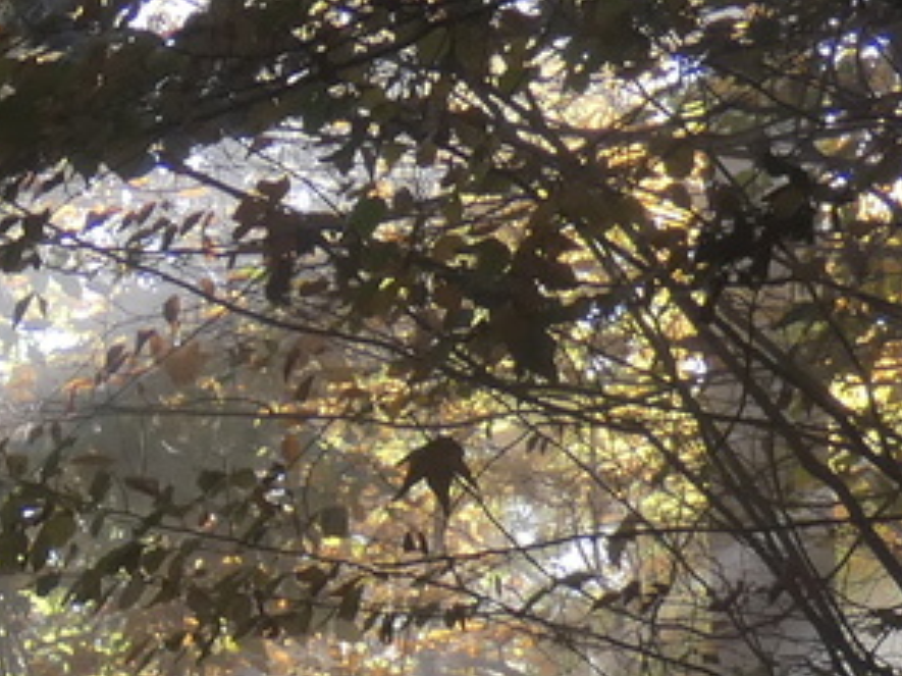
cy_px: 967
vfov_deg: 3.9
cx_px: -645
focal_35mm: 375
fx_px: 9768
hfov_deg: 5.2
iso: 80
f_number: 4.5
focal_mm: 14.1
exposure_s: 1/80
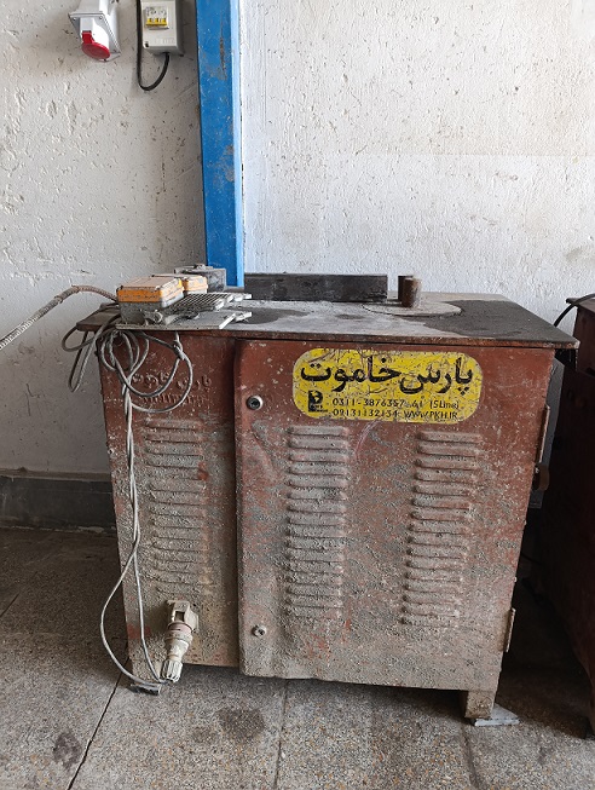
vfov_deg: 73.8
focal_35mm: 23
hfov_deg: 59.0
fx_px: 526
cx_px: 298
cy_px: 395
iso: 800
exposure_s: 1/120
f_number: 1.6
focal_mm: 6.14
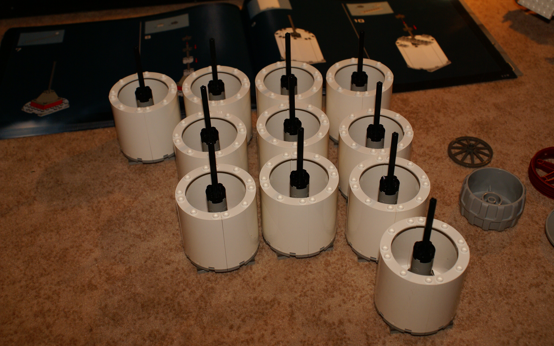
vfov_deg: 29.9
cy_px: 174
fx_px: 649
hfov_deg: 46.2
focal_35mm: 43
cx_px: 278
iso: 400
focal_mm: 28
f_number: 5.6
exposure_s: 1/60
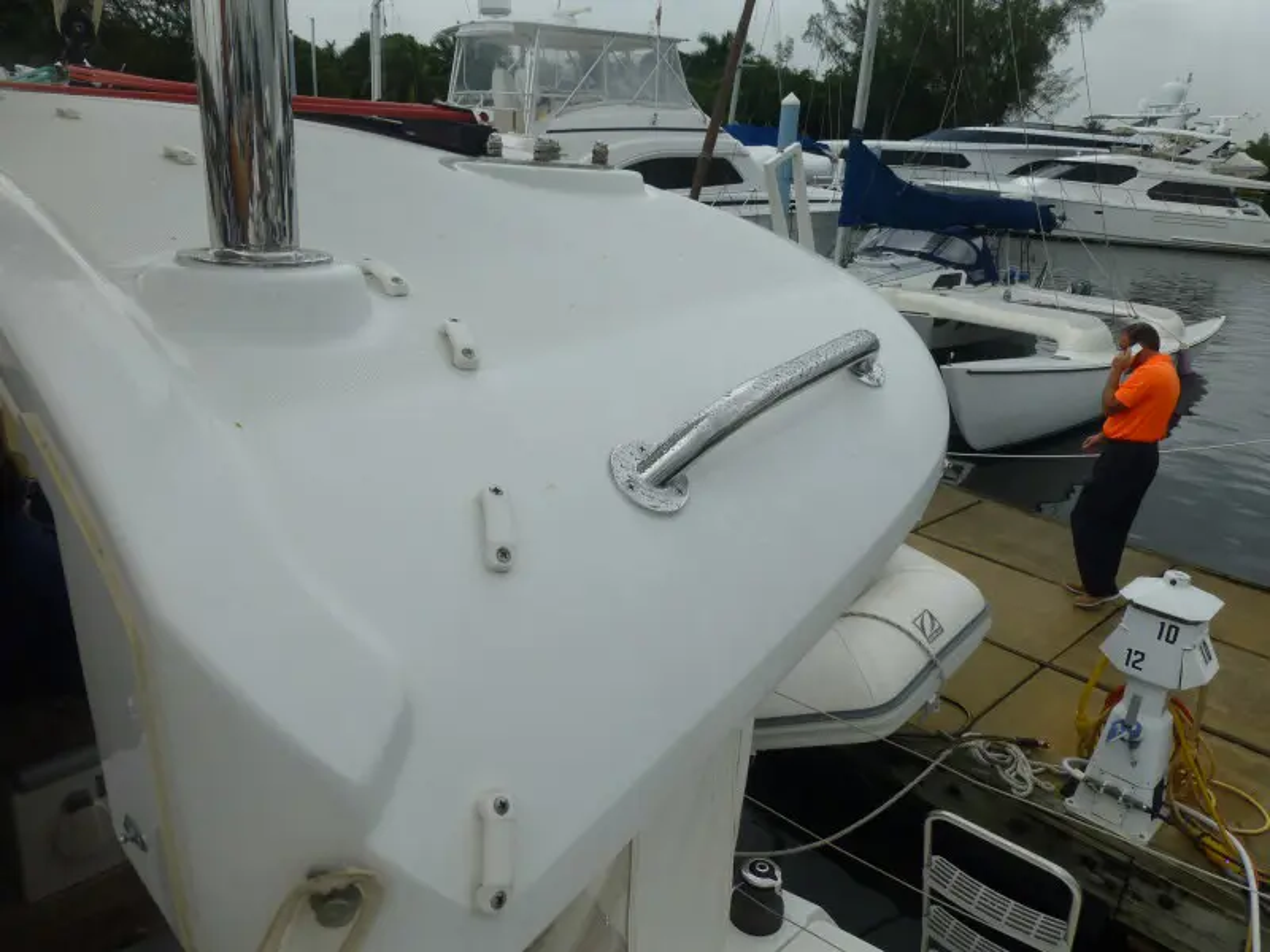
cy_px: 476
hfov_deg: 71.6
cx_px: 635
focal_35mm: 24
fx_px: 881
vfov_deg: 56.8
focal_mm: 4.3
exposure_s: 1/250
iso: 100
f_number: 4
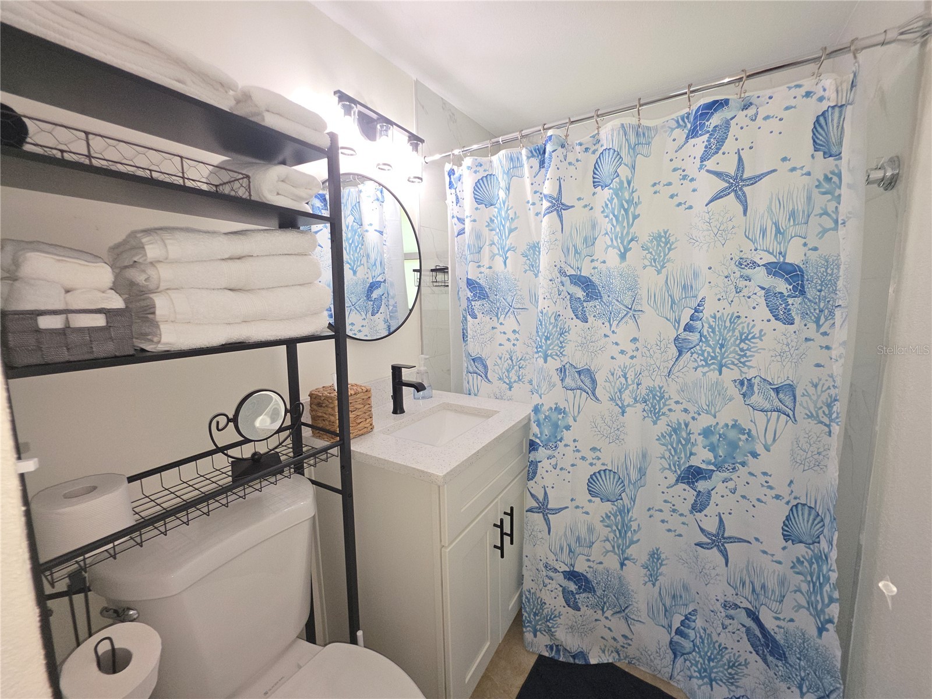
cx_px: 466
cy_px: 350
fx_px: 350
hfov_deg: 106.2
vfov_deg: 89.9
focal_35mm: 13
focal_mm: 2.2
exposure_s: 1/60
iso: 100
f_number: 1.9
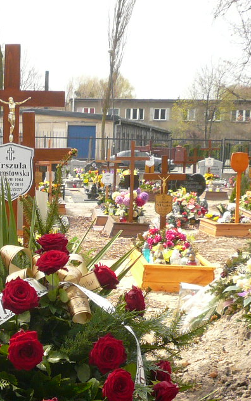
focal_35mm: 75
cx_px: -11
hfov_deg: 16.9
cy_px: 335
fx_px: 820
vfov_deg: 26.8
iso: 100
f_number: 2.8
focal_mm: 4.6
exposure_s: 1/800
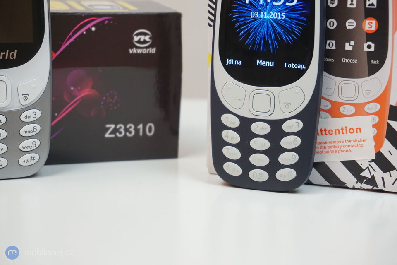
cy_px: 132
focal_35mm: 75
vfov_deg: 18.2
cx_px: 198
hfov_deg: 27.0
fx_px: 827
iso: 800
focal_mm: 50
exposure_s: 1/80
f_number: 5.6
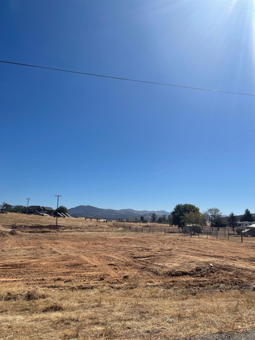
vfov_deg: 69.4
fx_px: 246
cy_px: 170
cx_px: 128
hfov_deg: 54.9
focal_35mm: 25
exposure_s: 1/7407
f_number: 1.6
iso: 32
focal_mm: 5.1
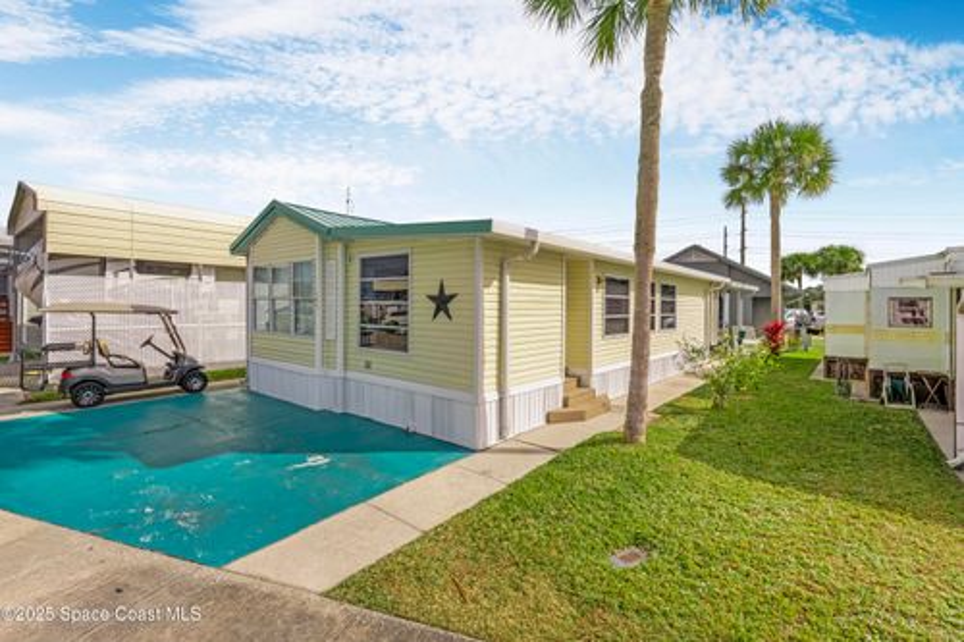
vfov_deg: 72.0
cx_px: 482
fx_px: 442
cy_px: 321
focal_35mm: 16
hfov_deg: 95.0
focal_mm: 11
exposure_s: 1/4000
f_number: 9
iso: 250
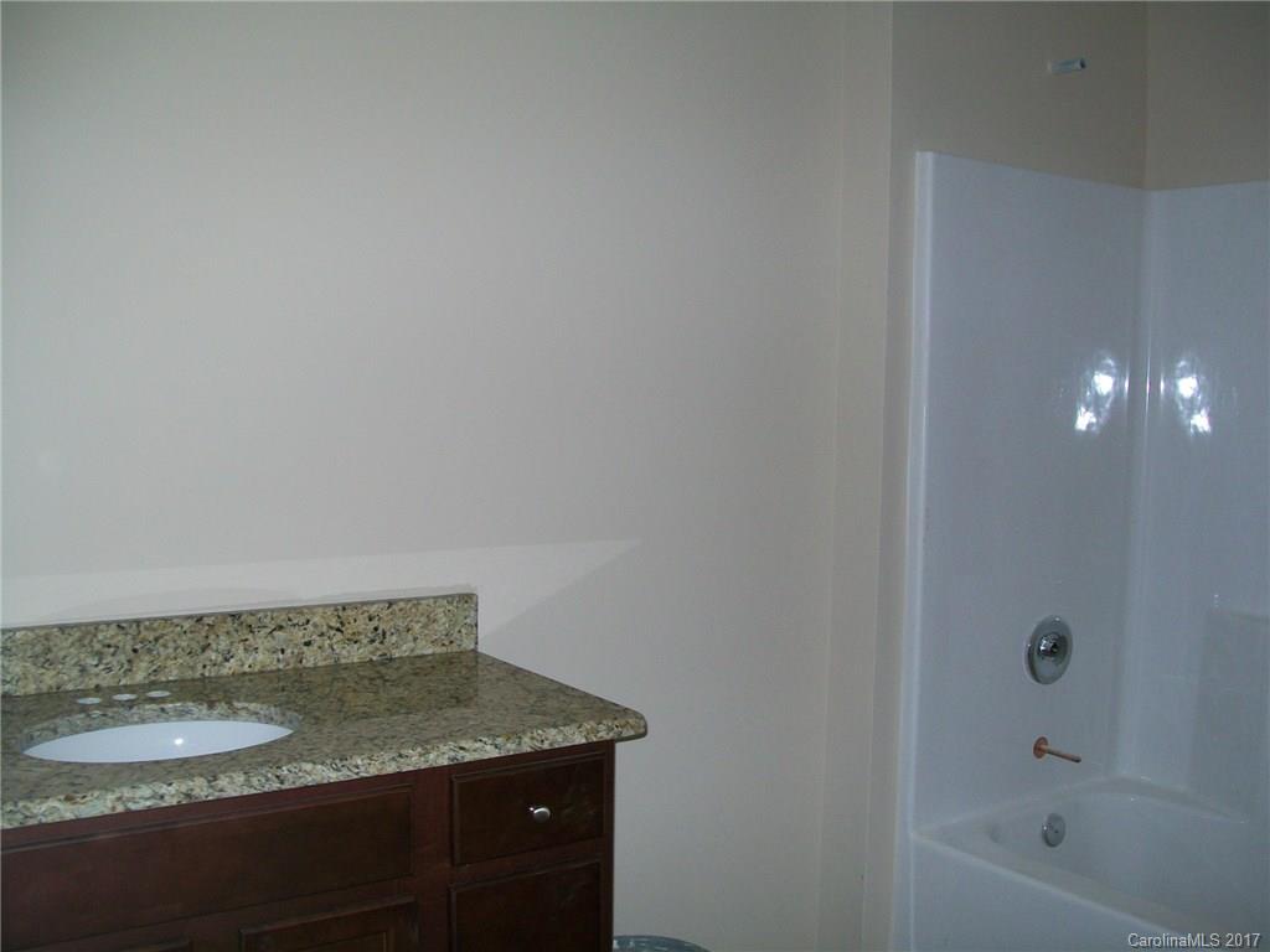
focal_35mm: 36
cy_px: 476
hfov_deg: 51.4
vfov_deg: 39.7
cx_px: 635
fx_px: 1321
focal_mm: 6
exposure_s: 1/60
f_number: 2.7
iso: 64
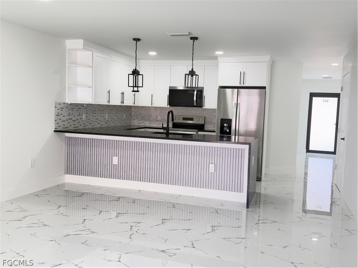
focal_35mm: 35
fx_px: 362
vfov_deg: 40.7
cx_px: 179
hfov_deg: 52.6
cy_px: 134
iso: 250
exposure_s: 1/120
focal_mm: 6.76
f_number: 1.78
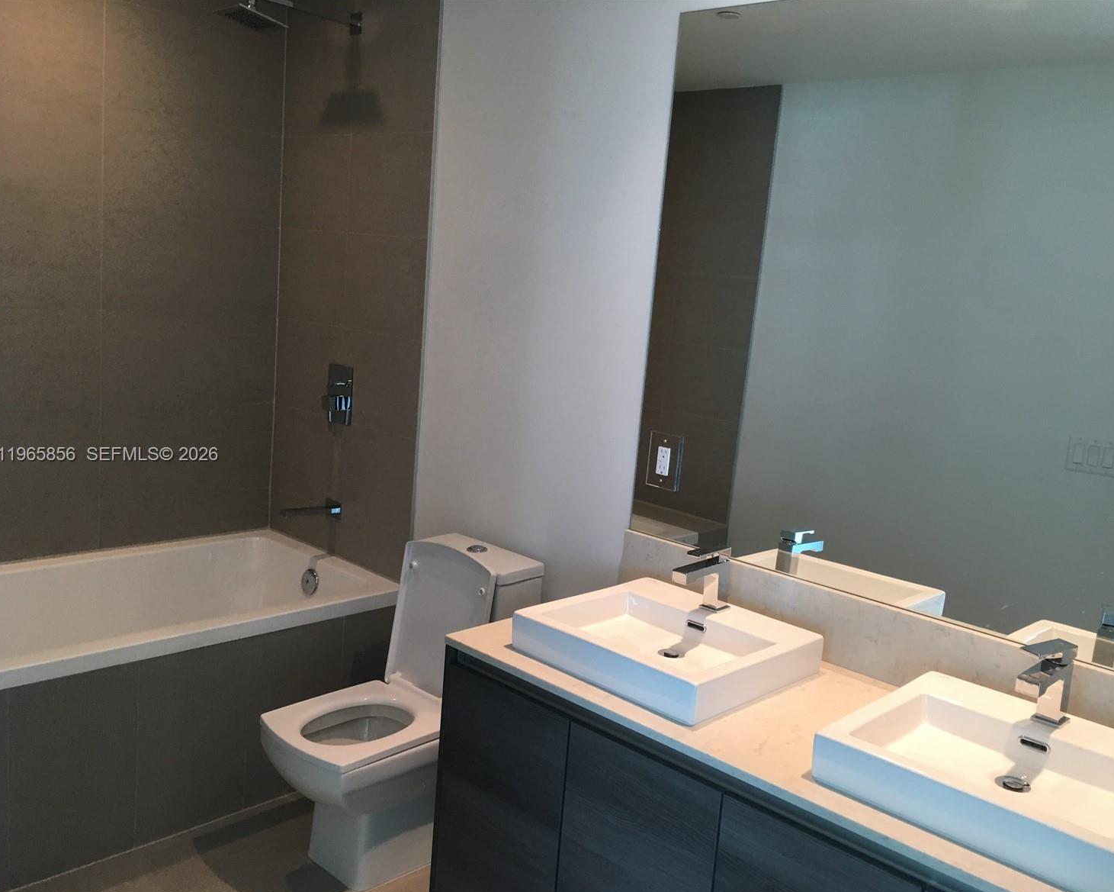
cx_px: 591
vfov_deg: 47.1
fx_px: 1022
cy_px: 456
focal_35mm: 31
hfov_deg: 57.1
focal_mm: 4.15
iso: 40
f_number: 2.2
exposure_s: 1/30
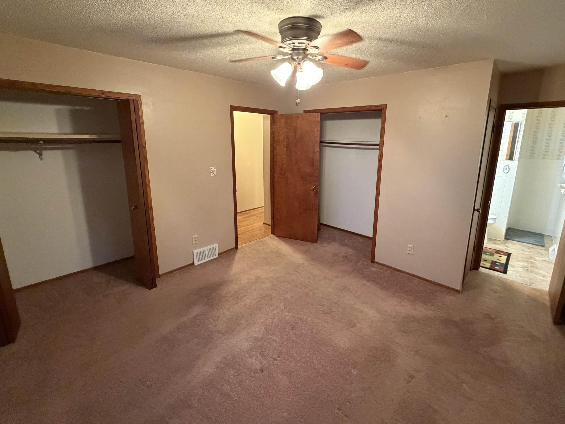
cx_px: 300
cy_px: 189
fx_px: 261
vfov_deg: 77.8
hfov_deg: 94.4
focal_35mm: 16
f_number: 2.2
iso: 800
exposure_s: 1/60
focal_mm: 2.22
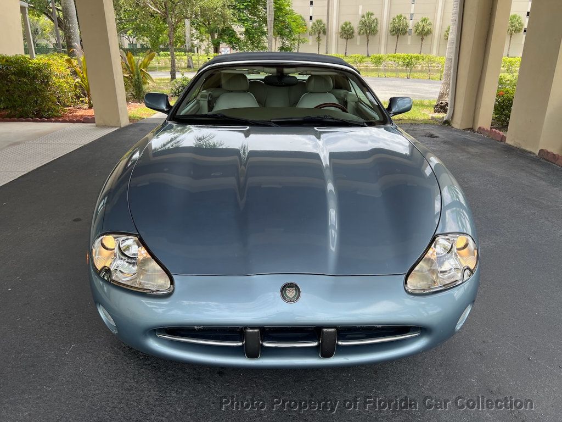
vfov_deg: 53.1
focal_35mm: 26
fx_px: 422
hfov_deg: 67.3
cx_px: 281
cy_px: 211
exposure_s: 1/949
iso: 50
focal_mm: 5.7
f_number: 1.5
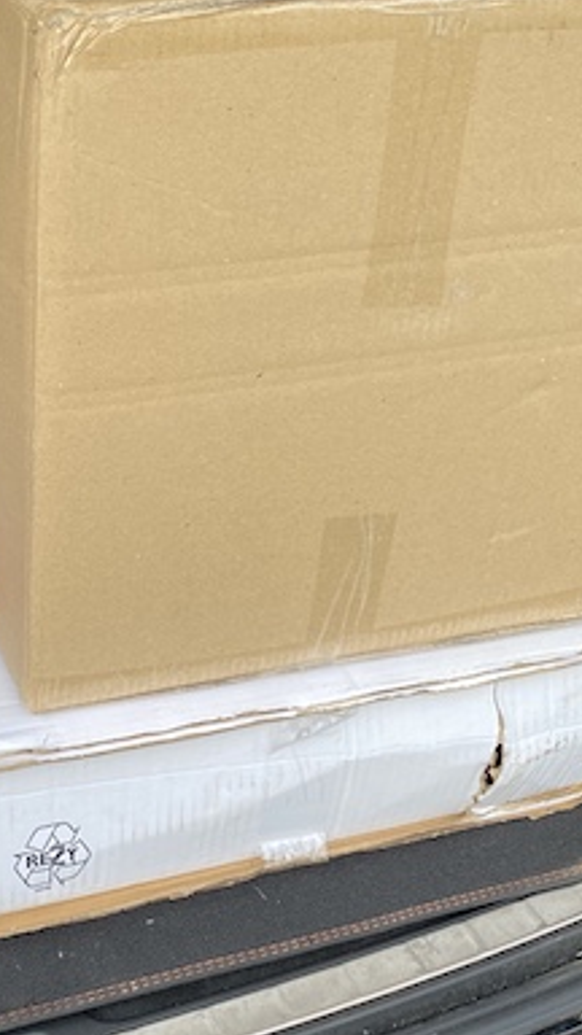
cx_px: 124
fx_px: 1619
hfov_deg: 20.2
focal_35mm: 59
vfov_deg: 35.4
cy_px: 534
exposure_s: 1/308
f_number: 1.8
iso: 32
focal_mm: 4.25
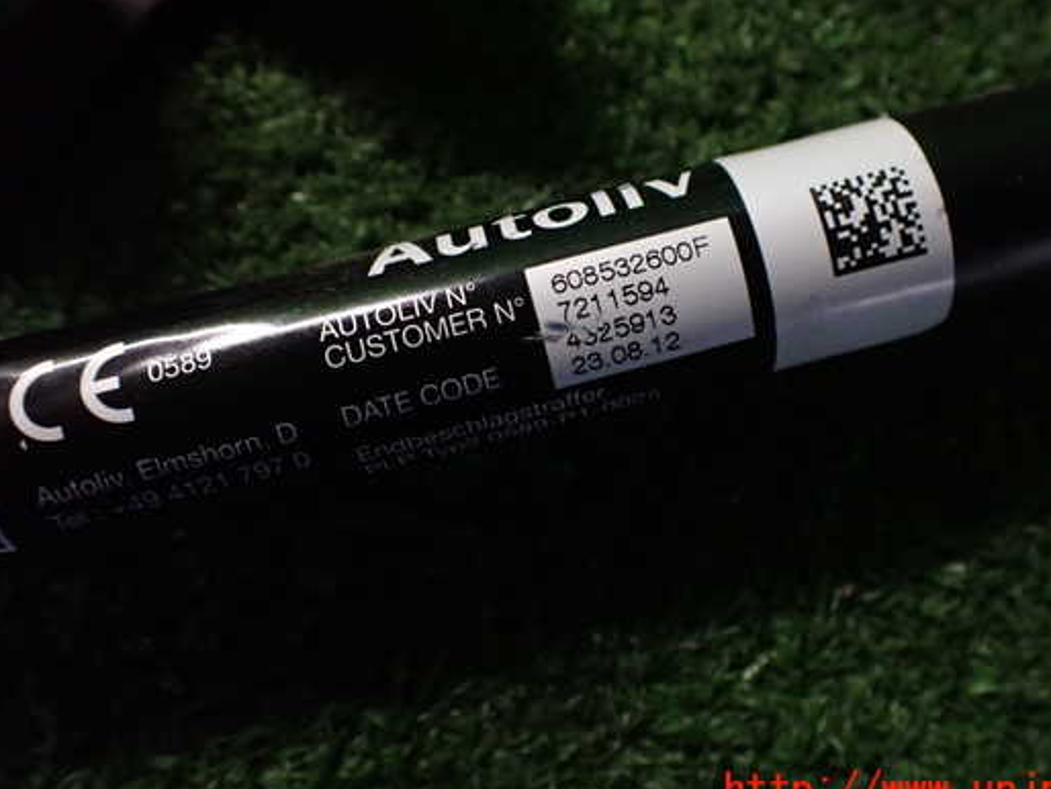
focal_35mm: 35
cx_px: 573
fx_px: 1063
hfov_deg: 52.5
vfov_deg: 40.7
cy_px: 358
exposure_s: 1/60
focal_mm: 5.4
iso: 800
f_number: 2.3
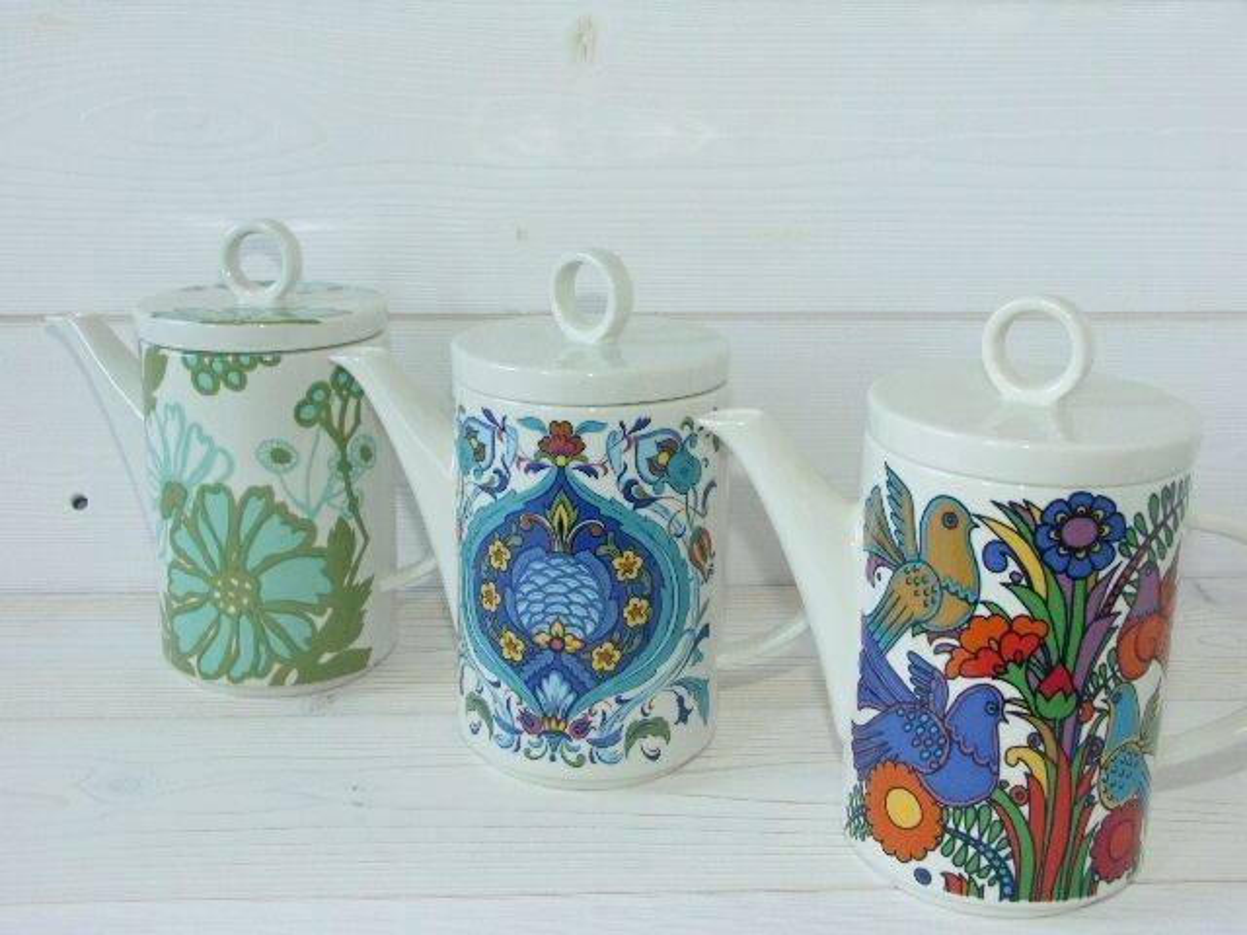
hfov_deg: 47.9
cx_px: 624
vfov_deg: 36.8
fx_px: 1405
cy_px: 468
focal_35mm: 39
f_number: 4
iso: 100
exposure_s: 1/60
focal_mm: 10.21
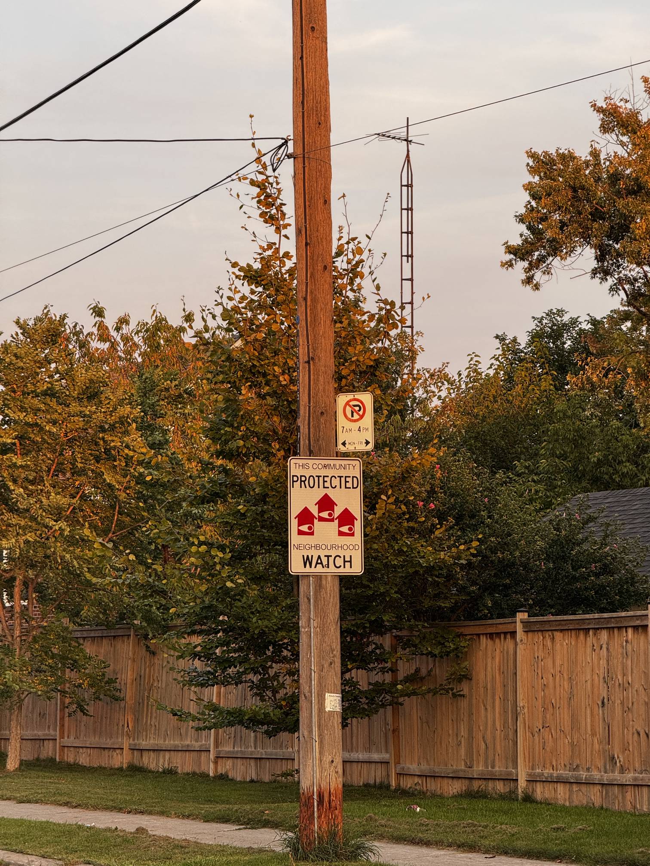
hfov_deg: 12.3
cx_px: 325
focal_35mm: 120
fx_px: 3004
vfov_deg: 16.4
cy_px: 433
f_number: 2.8
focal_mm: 15.66
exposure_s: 1/99
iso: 50
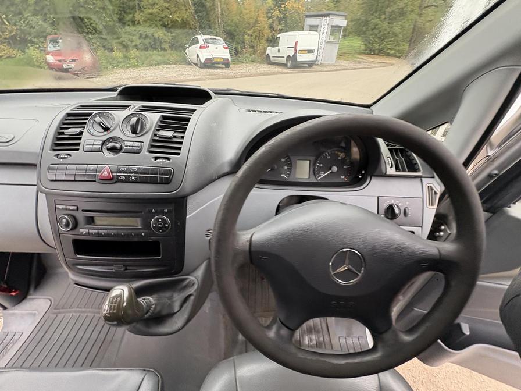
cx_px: 260
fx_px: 211
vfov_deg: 85.7
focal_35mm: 14
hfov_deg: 102.1
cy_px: 196
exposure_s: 1/61
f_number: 2.2
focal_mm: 2.22
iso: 200
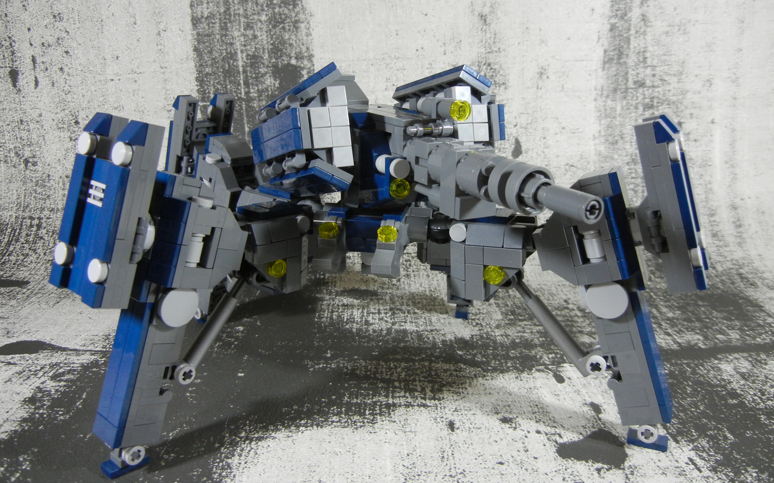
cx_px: 389
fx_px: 675
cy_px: 216
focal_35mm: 32
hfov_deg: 59.7
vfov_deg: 39.4
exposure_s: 1/31.4
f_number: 3.5
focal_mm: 5.4
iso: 400
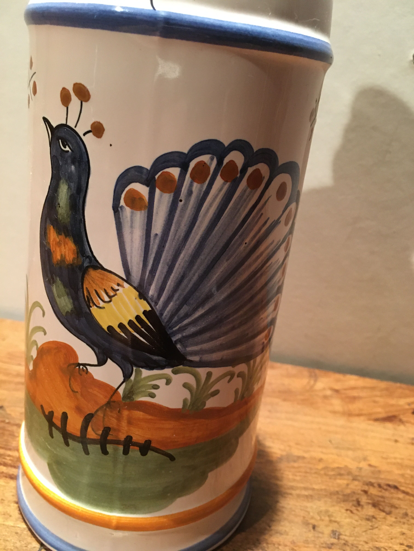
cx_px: 207
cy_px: 276
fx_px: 462
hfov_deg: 48.2
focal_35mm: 29
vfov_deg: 61.7
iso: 200
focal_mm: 4.15
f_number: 2.2
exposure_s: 1/25
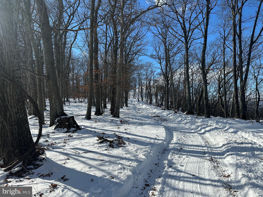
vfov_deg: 56.8
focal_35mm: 24
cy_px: 98
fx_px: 182
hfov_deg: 71.6
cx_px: 132
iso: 80
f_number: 1.78
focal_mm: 6.86
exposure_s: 1/6623
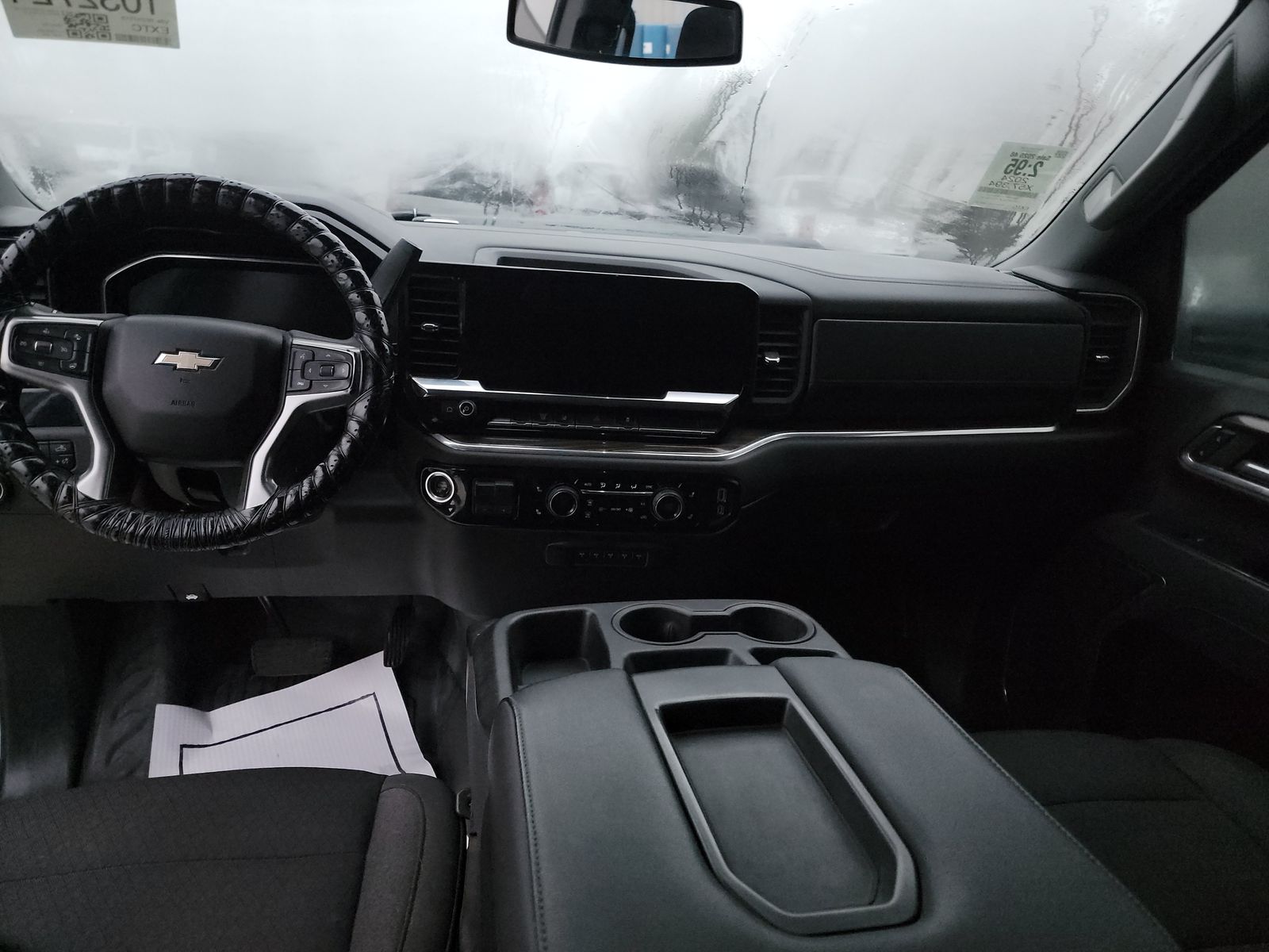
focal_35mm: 24
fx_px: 880
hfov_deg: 71.6
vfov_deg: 56.8
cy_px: 476
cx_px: 634
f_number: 1.8
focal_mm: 6.7
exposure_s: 1/59
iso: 1729
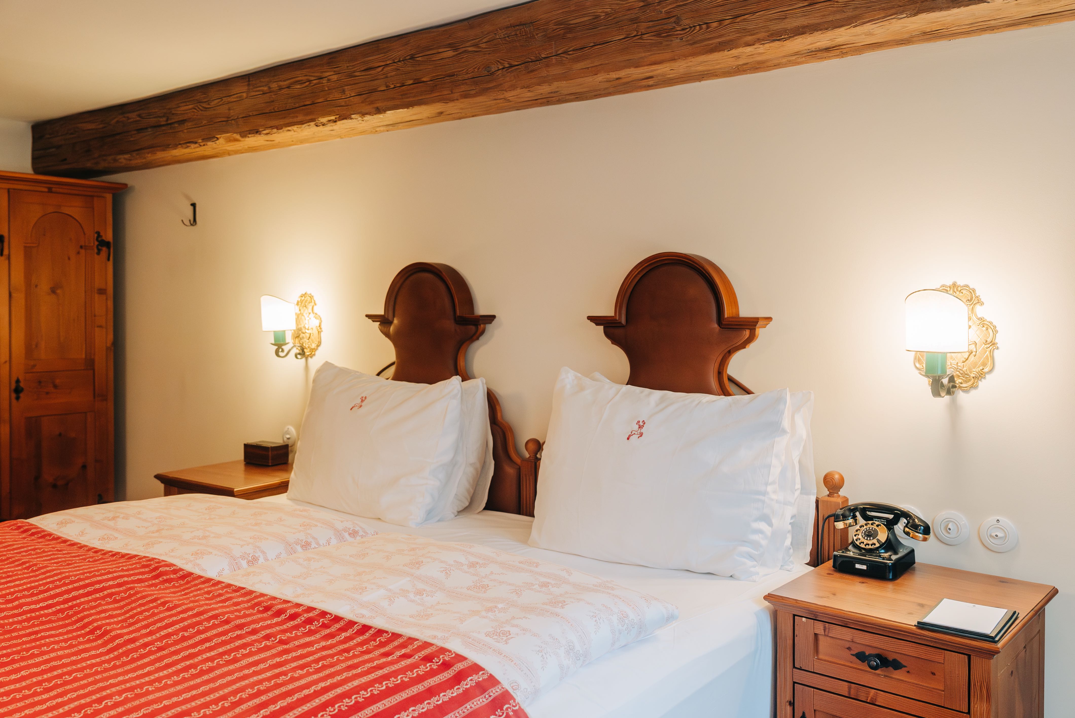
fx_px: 926
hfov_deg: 60.3
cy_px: 359
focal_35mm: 31
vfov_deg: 42.4
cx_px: 538
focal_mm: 31
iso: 3200
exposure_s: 1/160
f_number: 4
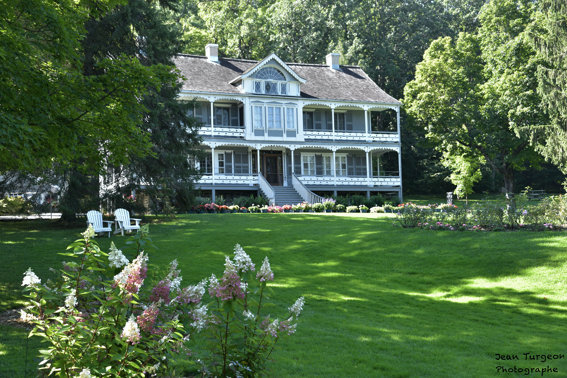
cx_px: 284
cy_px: 189
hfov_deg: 41.1
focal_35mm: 48
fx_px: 756
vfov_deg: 28.1
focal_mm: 48
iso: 100
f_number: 4.5
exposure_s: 1/80
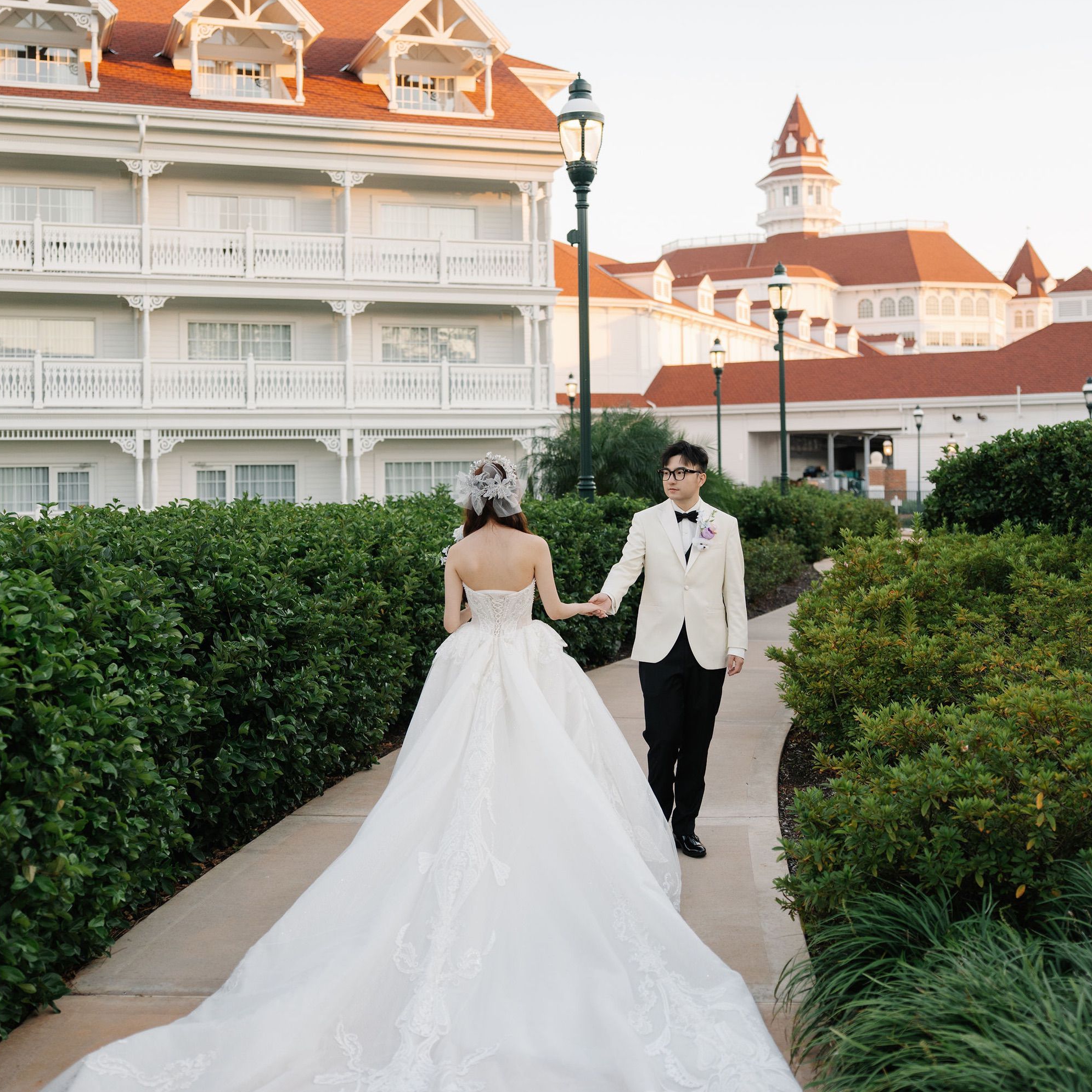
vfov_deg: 40.8
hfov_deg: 40.9
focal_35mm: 41
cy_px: 447
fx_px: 1463
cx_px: 544
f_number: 2
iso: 400
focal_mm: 32
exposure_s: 1/640
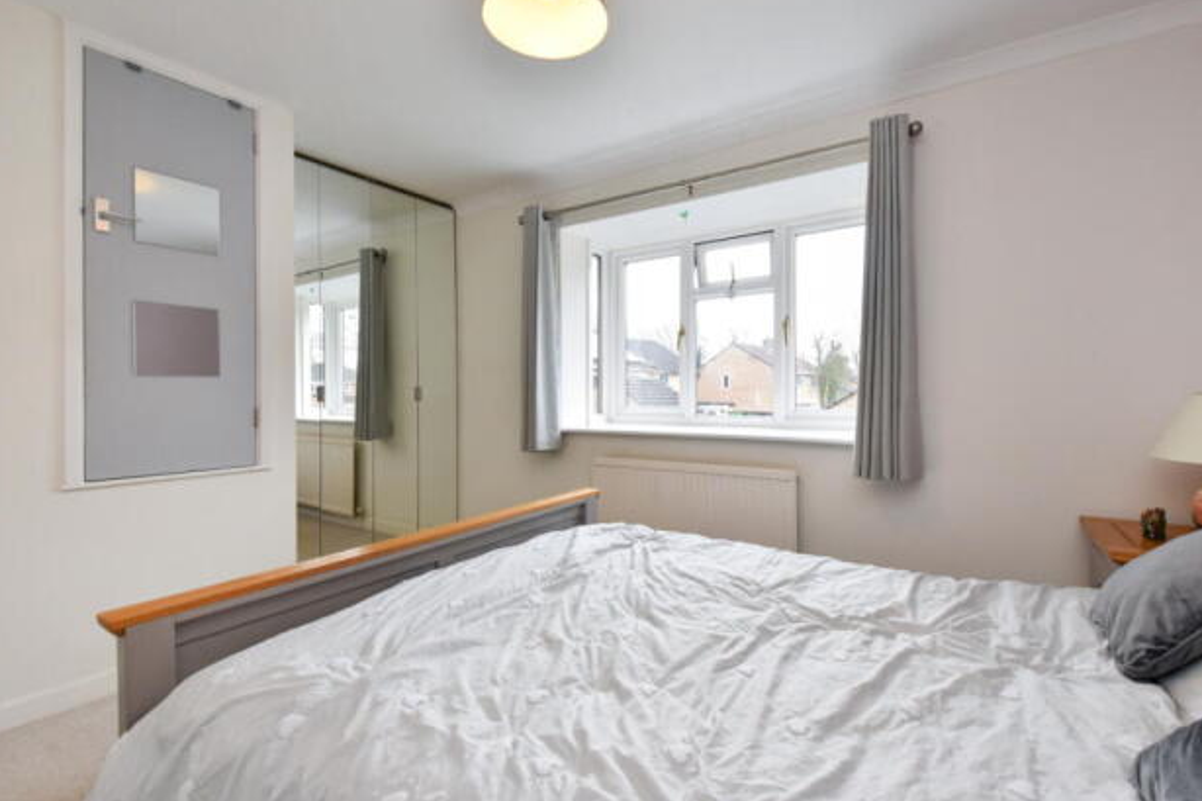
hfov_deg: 96.7
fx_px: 534
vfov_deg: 73.7
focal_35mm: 16
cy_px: 402
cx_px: 622
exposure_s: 1/160
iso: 800
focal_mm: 10
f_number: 4.5
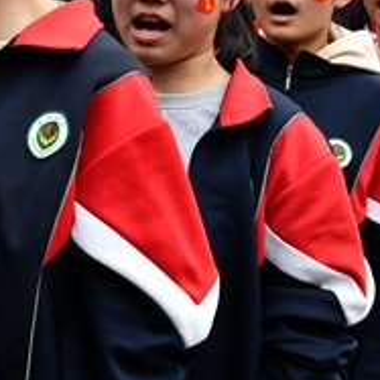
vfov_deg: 13.6
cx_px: -10
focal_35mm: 127
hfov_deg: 13.5
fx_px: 1577
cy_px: 34
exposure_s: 1/400
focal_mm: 35
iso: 360
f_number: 7.1
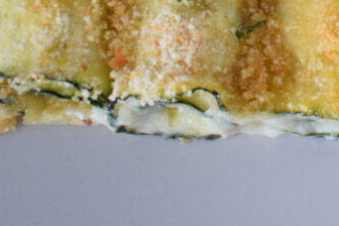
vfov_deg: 9.7
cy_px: -115
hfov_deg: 14.2
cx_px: 478
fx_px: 1290
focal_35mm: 137
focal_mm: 30
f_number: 4.2
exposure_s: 1/125
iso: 2800
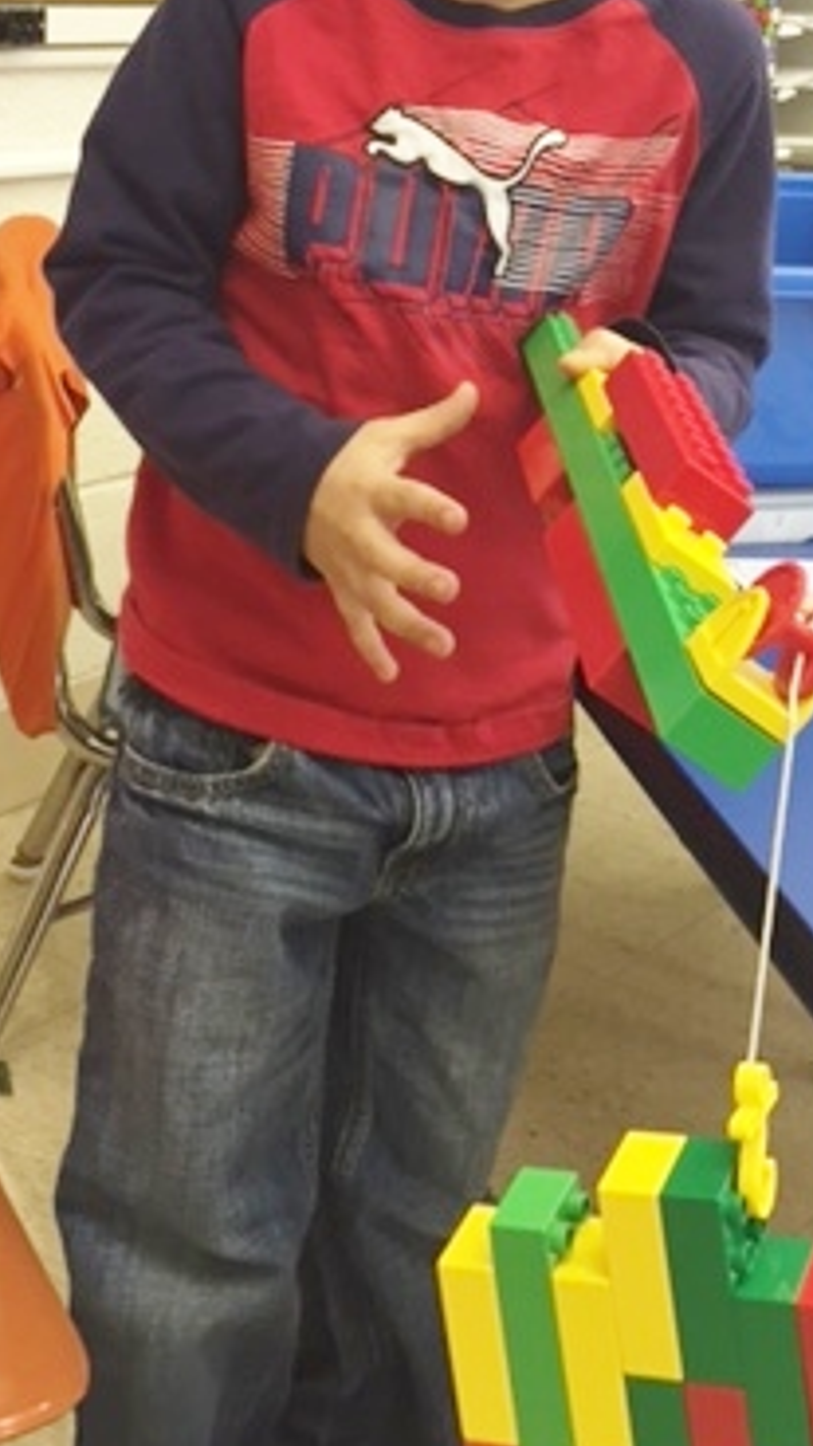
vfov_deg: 37.4
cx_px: 495
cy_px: 483
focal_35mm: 55
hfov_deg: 21.8
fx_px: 2108
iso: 80
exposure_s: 1/33
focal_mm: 4.15
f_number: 2.2
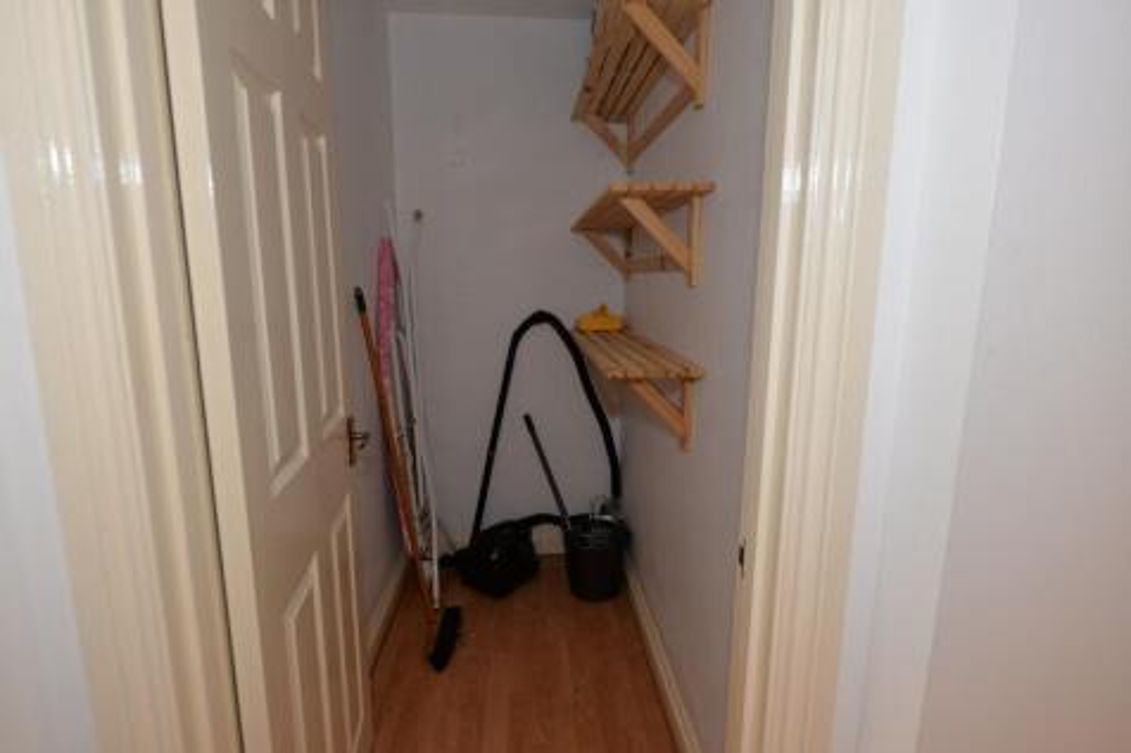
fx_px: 565
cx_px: 566
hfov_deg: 90.0
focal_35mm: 18
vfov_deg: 67.3
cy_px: 376
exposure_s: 1/60
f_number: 4
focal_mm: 18
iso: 800
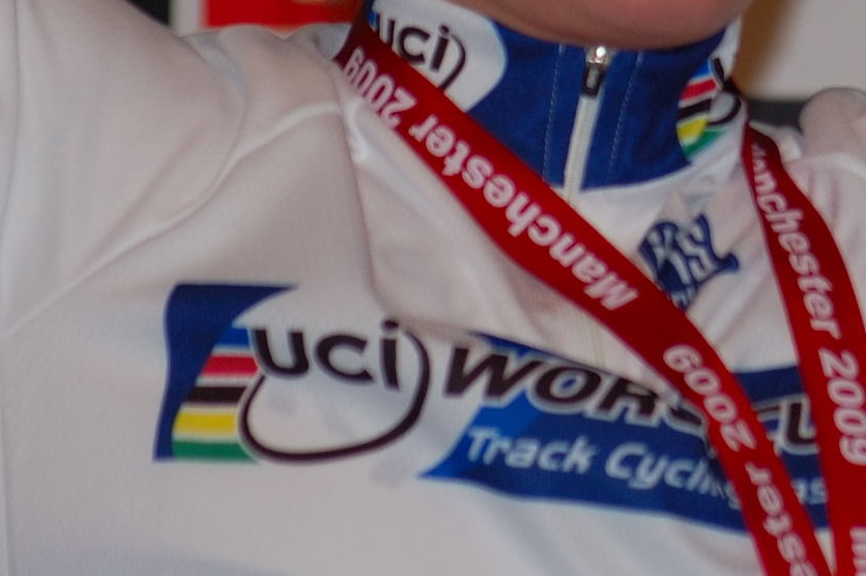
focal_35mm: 1053
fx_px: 25305
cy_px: -80
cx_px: 667
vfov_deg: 1.3
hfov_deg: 2.0
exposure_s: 1/250
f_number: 5
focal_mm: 195
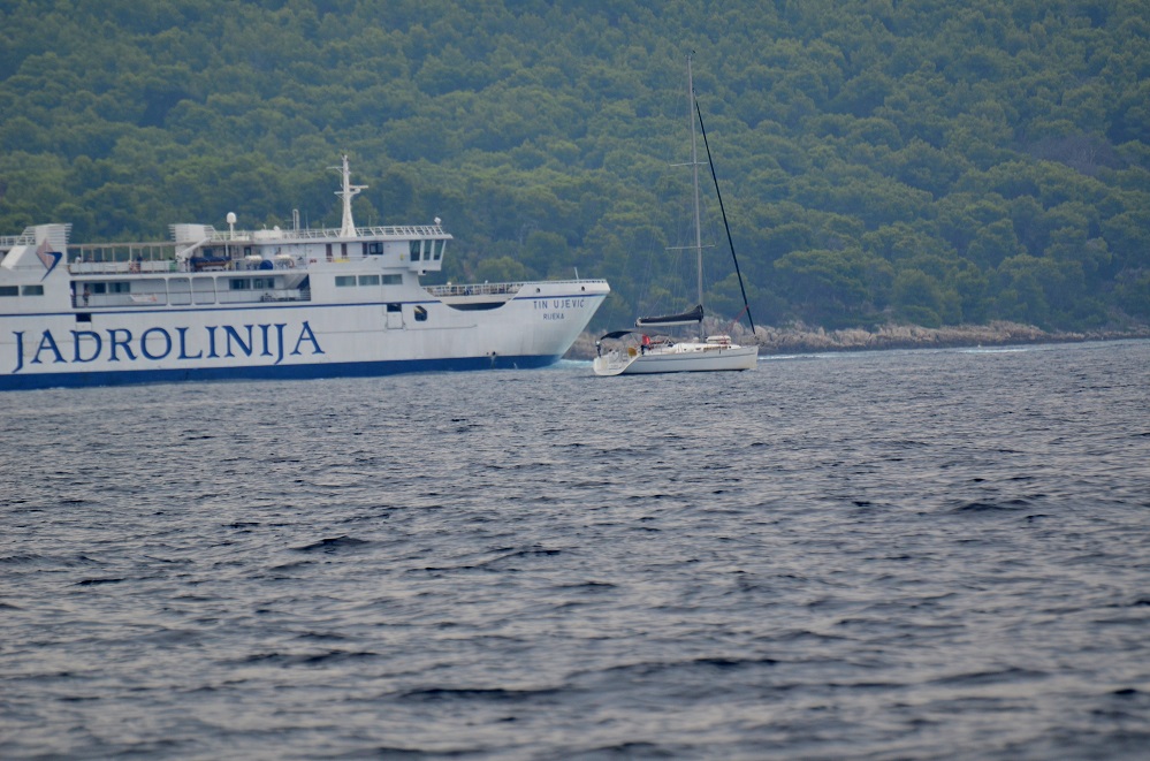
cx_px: 575
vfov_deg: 3.0
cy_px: 380
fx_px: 14341
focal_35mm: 450
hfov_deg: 4.6
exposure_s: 1/1000
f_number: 5.6
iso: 400
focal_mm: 300
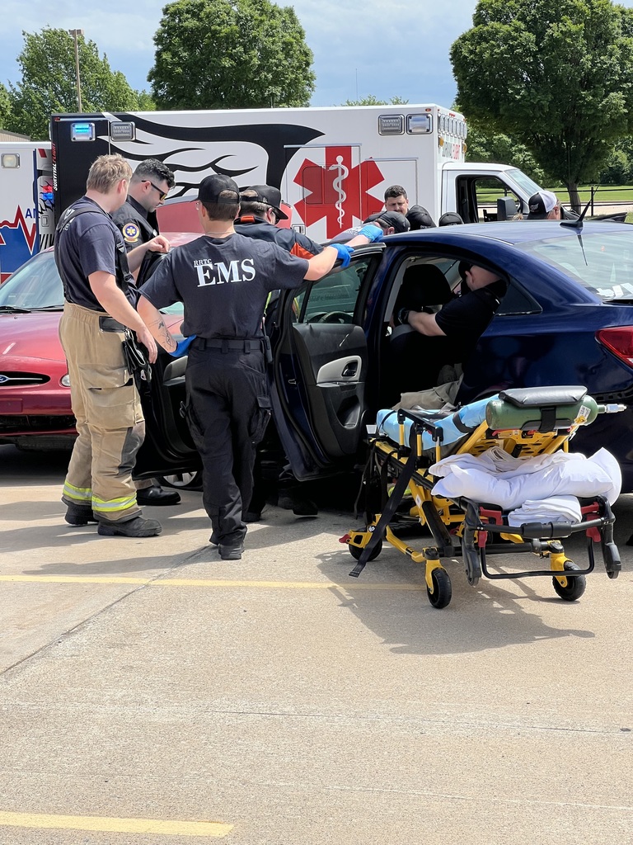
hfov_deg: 19.1
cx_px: 316
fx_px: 1877
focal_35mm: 77
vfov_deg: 25.3
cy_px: 422
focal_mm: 9
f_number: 2.8
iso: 32
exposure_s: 1/853
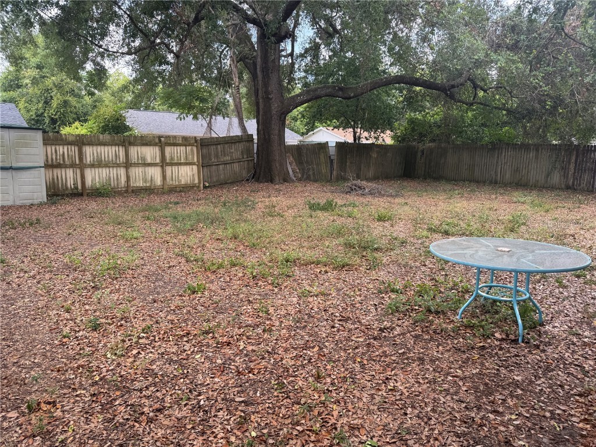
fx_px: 413
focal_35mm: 24
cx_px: 298
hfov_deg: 71.6
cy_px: 224
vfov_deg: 56.8
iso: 80
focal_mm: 6.76
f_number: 1.78
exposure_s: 1/366
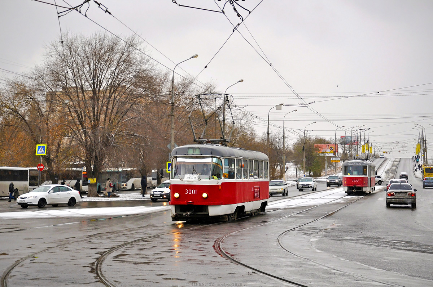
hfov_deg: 31.9
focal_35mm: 63
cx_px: 216
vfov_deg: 21.5
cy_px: 144
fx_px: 757
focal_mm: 42
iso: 200
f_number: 5.6
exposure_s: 1/250
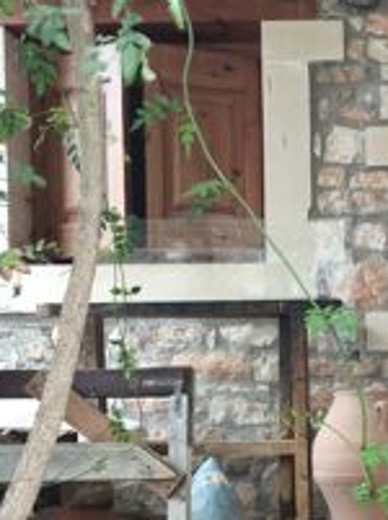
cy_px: 468
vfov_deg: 30.3
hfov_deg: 22.2
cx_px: 459
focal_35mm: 61
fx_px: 915
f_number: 1.7
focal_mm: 5.35
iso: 320
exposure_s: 1/50
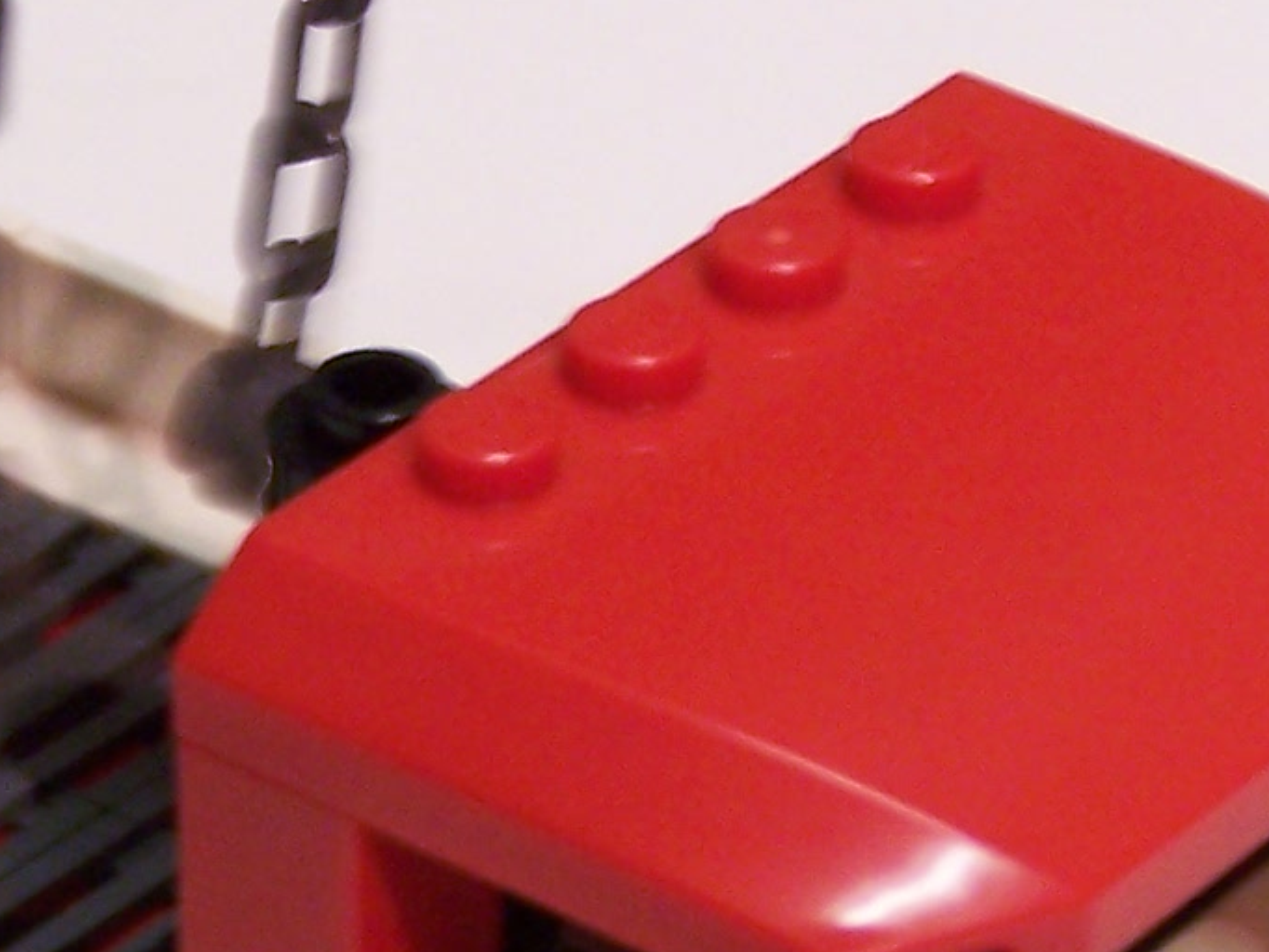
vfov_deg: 5.9
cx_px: 167
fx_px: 9278
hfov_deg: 7.8
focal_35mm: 253
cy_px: 892
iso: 140
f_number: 3.2
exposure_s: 1/10
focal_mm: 11.1
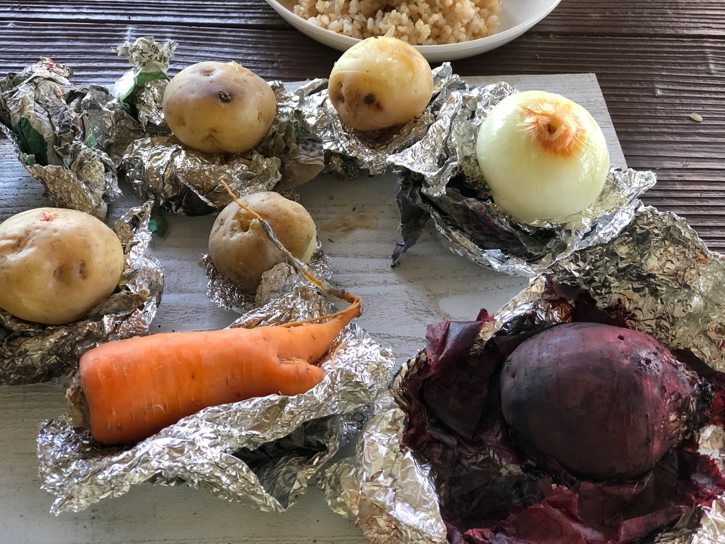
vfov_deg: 25.7
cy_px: 272
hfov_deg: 33.8
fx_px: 1194
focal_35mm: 57
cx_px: 362
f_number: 2.8
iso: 64
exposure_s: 1/30
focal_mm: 6.6
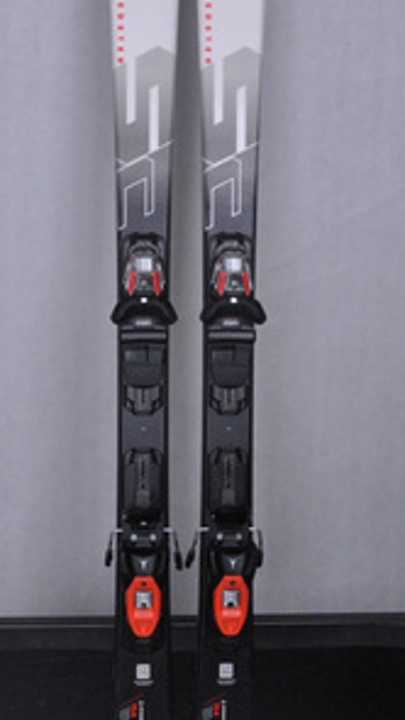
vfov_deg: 35.0
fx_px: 1141
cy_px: 334
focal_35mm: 60
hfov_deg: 20.1
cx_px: 182
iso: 3200
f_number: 9.5
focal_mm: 25
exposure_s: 1/125
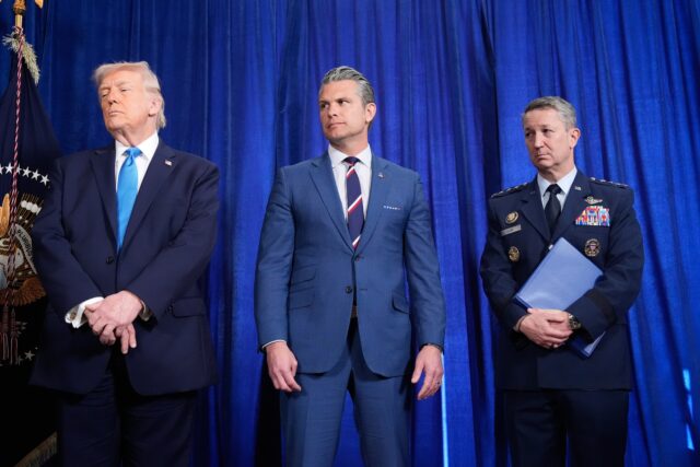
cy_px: 234
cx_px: 350
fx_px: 875
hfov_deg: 43.6
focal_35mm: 45
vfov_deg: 29.9
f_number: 4
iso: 6400
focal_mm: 45
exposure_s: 1/200
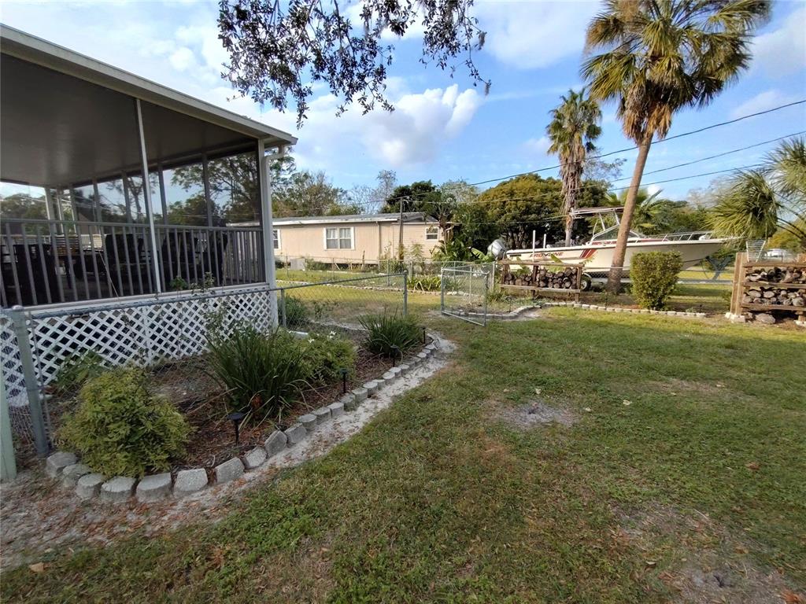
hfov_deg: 94.5
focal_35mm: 16
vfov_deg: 78.1
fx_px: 373
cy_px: 302
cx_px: 403
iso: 100
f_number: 2.2
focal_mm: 1.66
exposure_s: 1/462
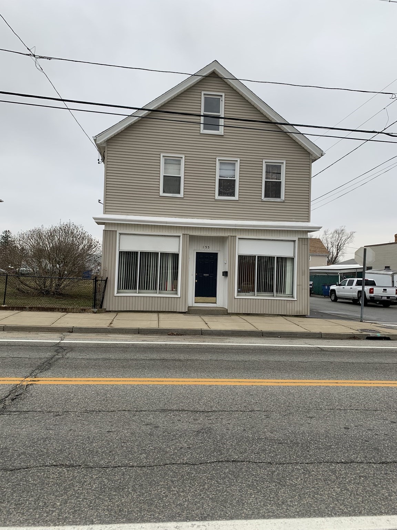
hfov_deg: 53.1
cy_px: 265
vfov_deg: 67.3
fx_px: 398
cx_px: 198
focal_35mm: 26
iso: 25
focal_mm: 4.25
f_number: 1.8
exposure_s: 1/271
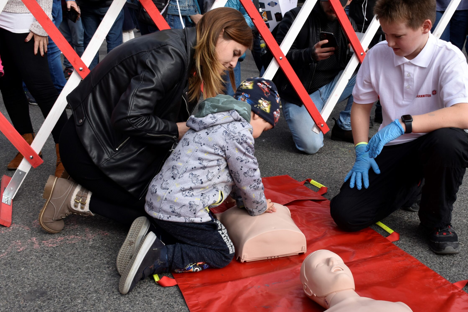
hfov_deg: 48.9
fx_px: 514
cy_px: 145
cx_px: 248
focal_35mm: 40
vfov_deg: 33.7
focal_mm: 23
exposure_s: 1/250
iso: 200
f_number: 8
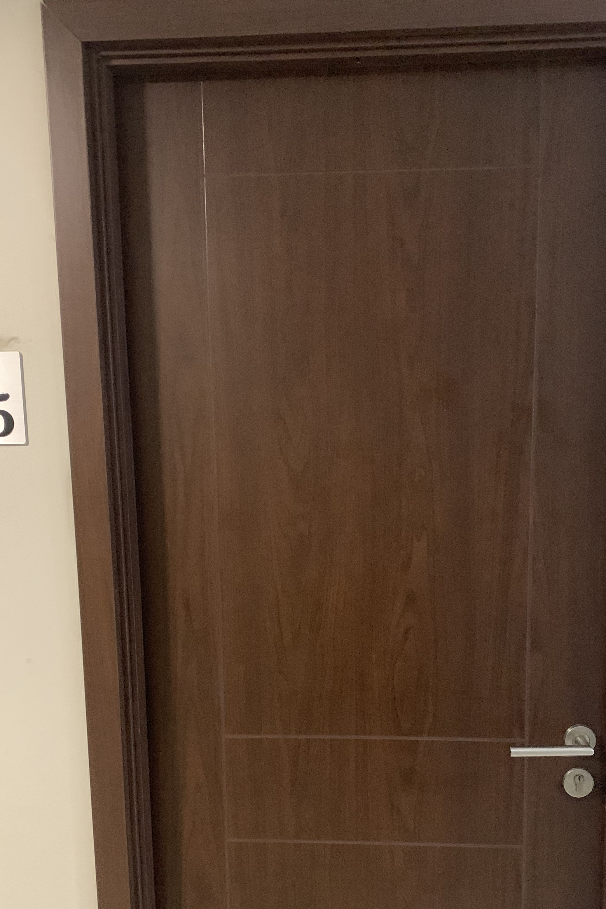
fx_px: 884
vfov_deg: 53.9
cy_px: 560
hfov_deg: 37.8
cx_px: 330
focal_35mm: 35
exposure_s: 1/30
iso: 800
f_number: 1.8
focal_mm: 4.25
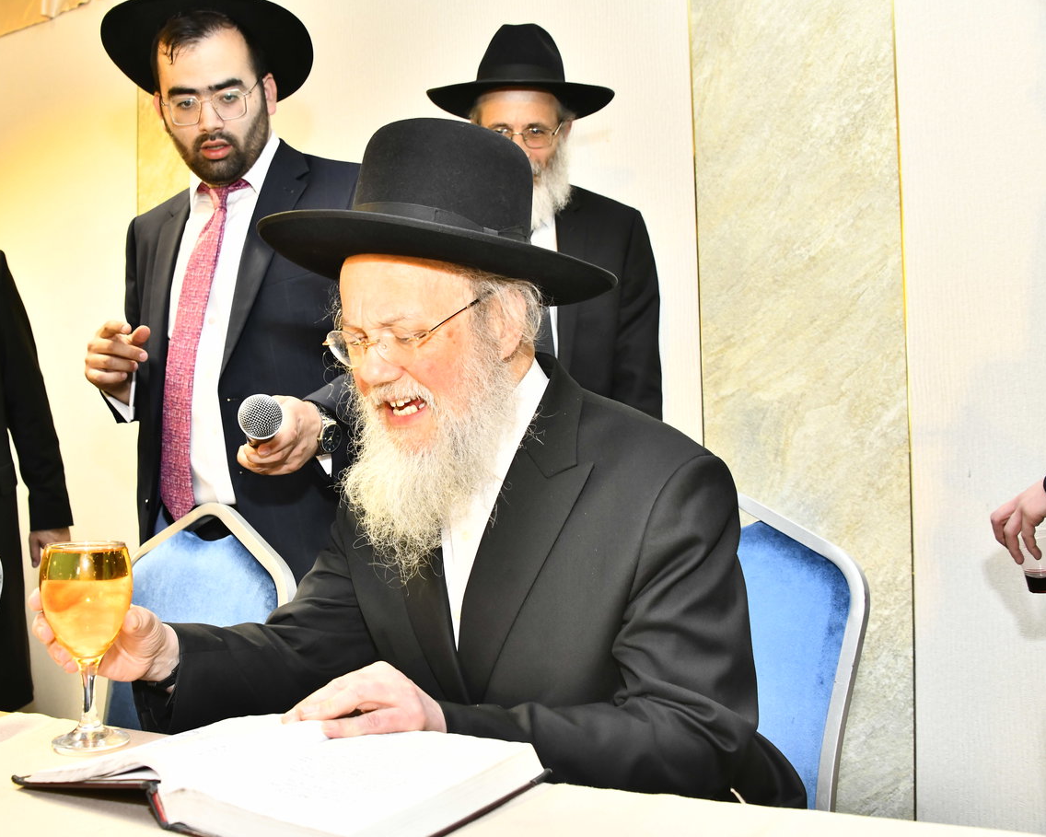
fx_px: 1146
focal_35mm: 37
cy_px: 419
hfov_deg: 48.7
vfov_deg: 40.1
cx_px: 404
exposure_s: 1/125
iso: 2000
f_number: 5.6
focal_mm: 32
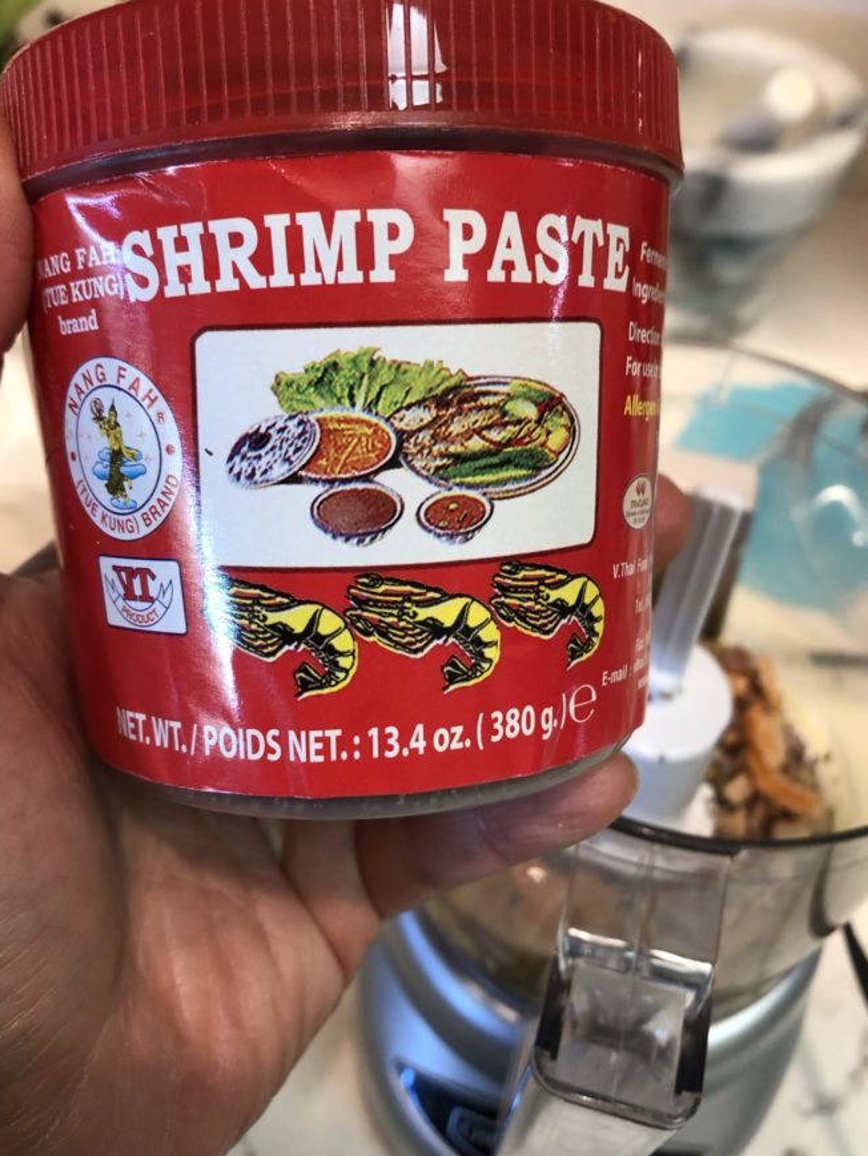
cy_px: 572
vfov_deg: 55.3
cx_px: 399
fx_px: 1103
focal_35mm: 33
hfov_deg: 42.9
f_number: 1.8
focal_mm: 3.99
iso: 40
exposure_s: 1/20
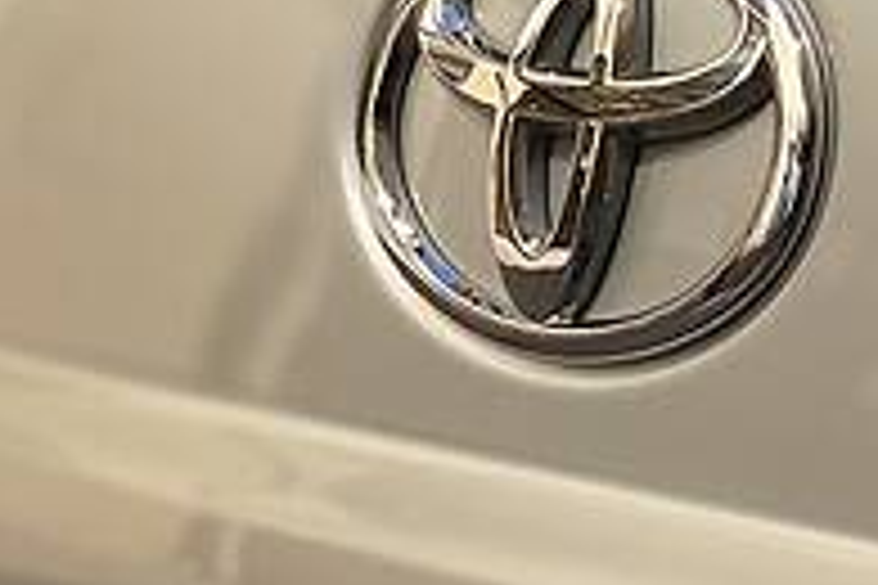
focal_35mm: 222
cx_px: 851
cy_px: 32
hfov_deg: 9.2
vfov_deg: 6.2
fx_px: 5414
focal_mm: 6
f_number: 2
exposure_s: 1/856
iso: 20
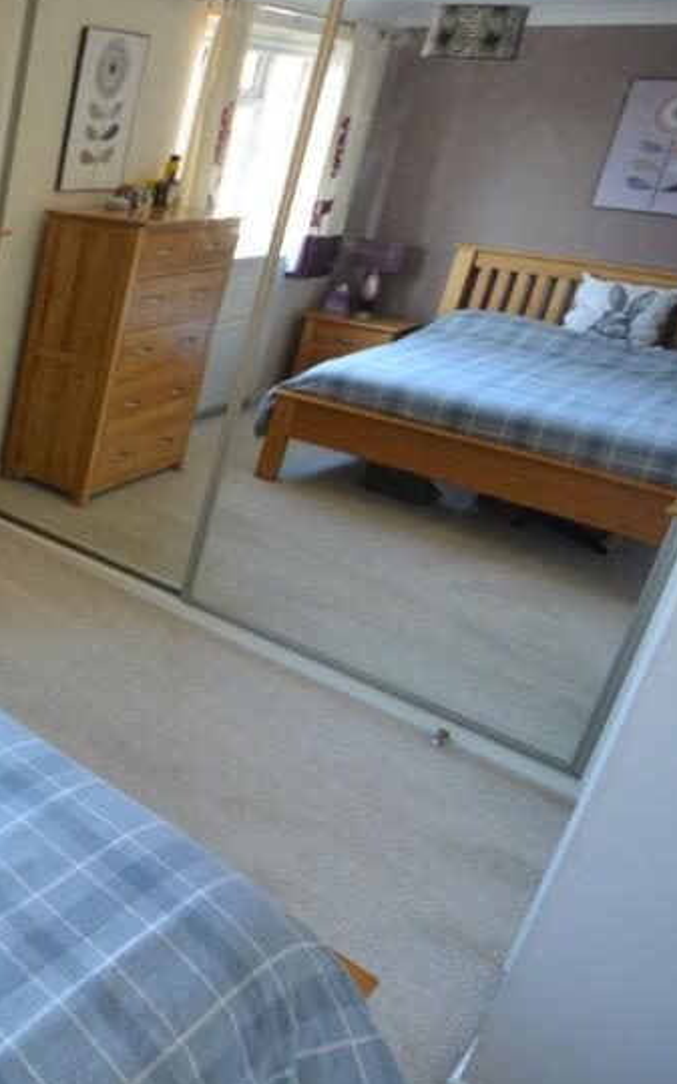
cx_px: -325
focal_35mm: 29
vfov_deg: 63.8
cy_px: 414
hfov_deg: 28.7
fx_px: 857
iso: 400
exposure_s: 1/10
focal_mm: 10
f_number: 8
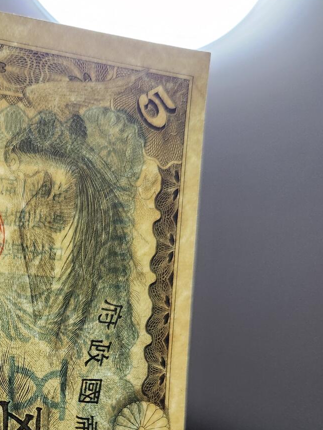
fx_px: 597
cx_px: 6
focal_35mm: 48
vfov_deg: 36.7
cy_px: 402
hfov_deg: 28.5
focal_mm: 5.4
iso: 640
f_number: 1.8
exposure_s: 1/100
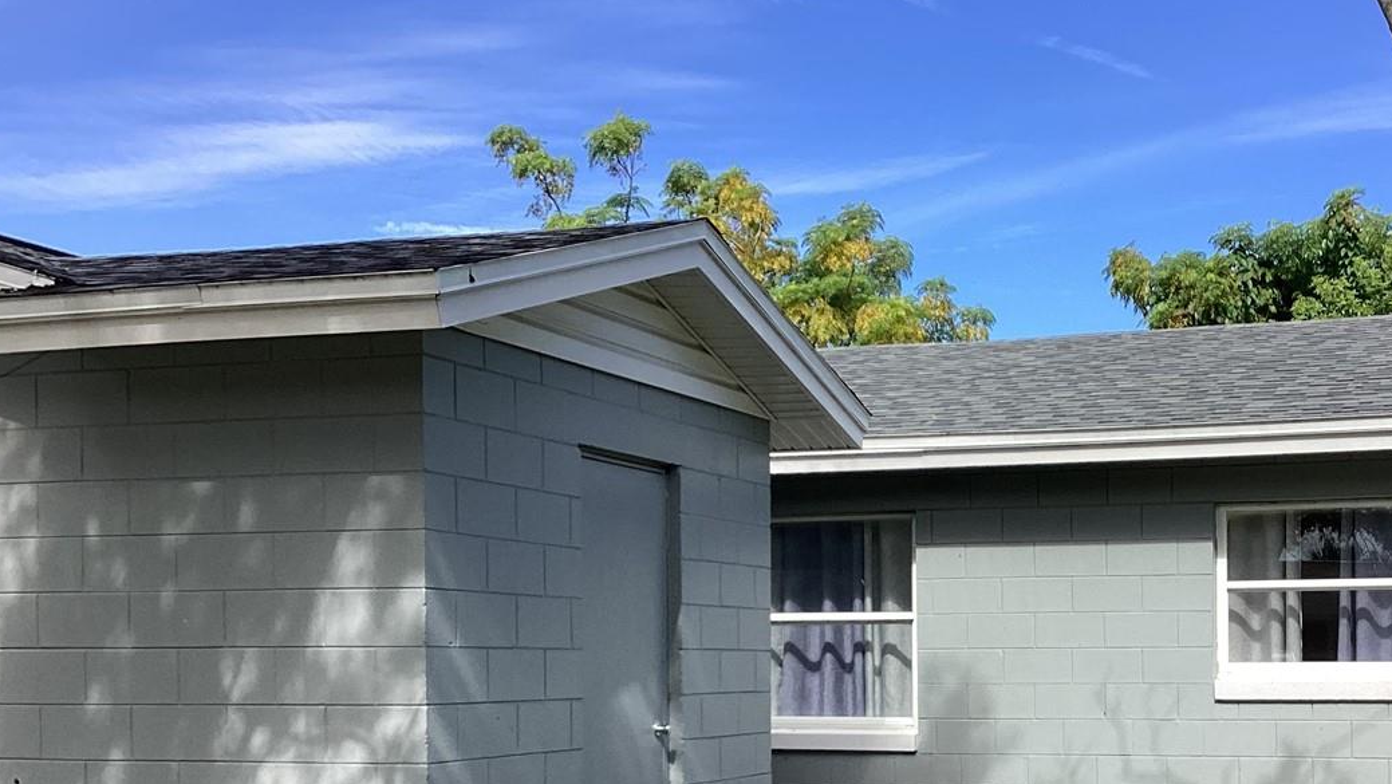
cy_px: 671
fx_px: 1920
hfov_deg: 39.3
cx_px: 950
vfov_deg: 22.6
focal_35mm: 52
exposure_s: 1/734
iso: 25
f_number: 2.4
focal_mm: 3.3
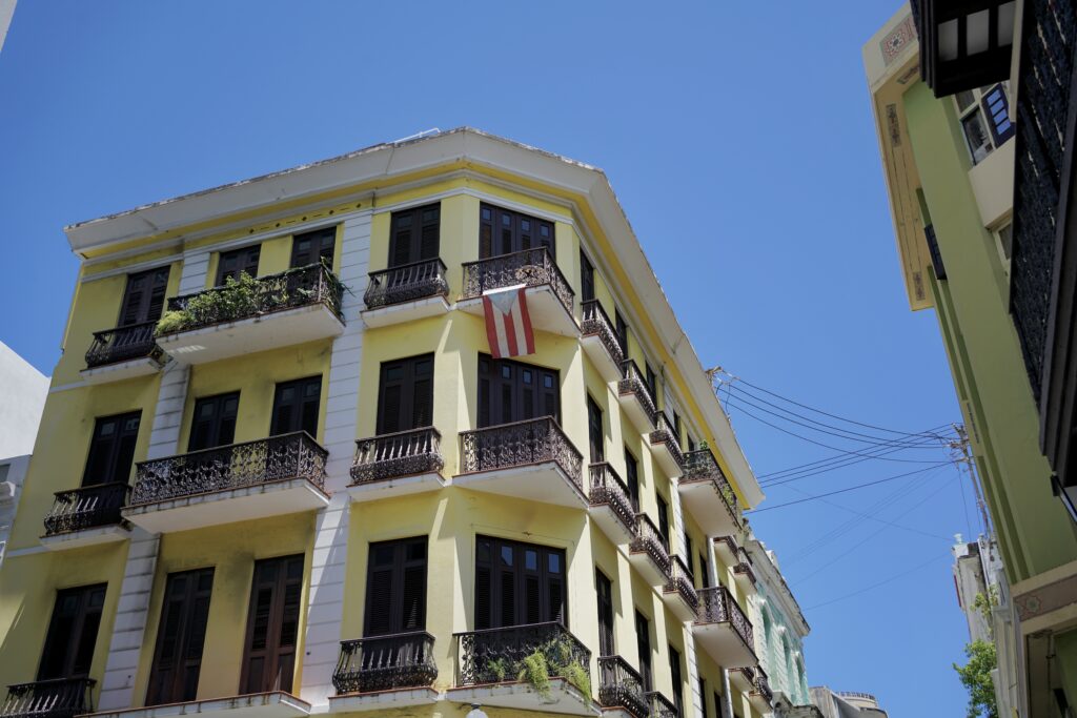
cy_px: 359
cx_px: 538
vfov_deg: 37.9
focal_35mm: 35
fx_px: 1047
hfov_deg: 54.4
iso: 100
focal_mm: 35
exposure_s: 1/400
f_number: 6.3
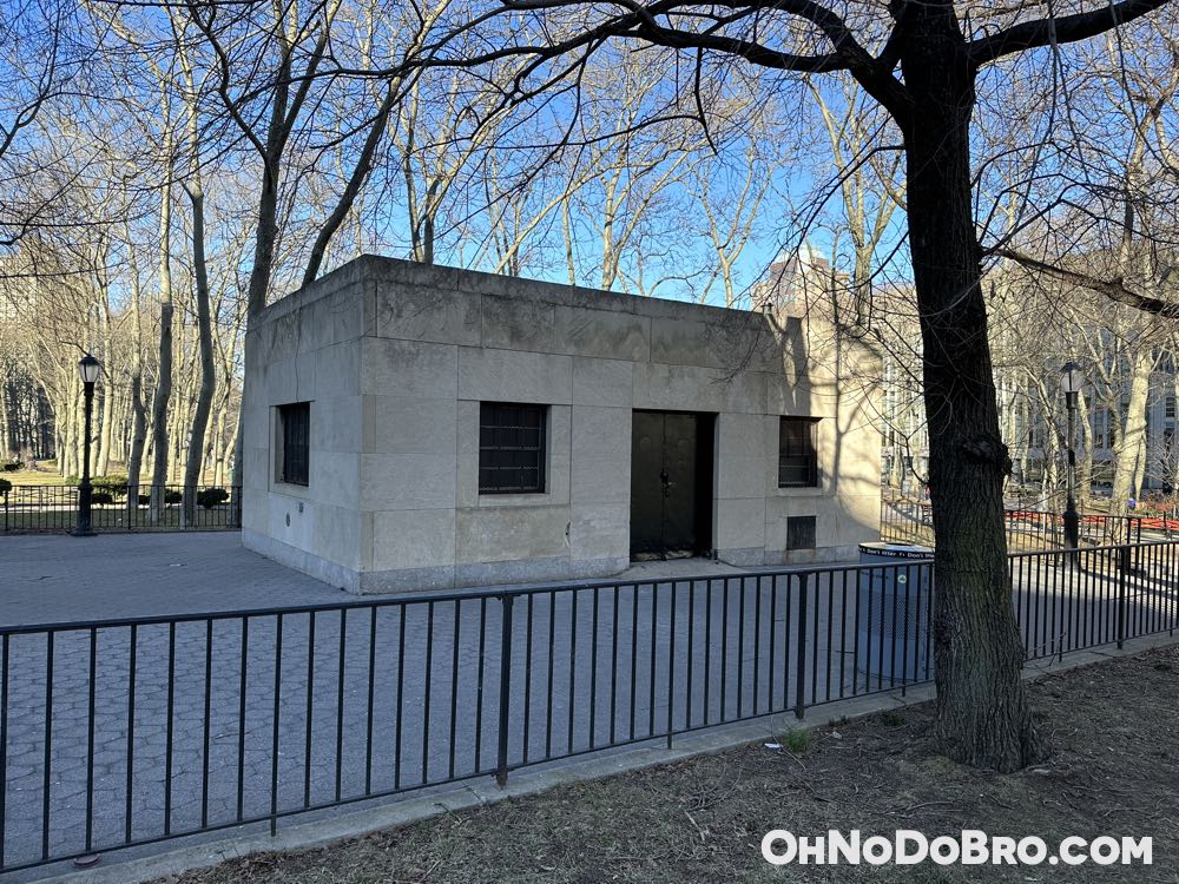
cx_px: 590
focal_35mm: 24
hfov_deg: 71.6
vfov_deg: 56.8
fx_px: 817
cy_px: 442
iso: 80
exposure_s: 1/1289
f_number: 1.78
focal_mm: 6.86
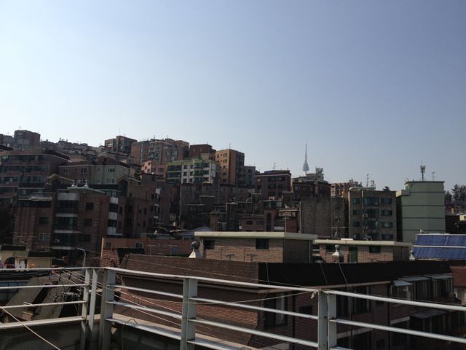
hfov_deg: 52.6
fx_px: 471
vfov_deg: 40.7
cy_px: 175
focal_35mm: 35
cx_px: 233
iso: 50
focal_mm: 4.28
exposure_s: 1/2907
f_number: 2.4
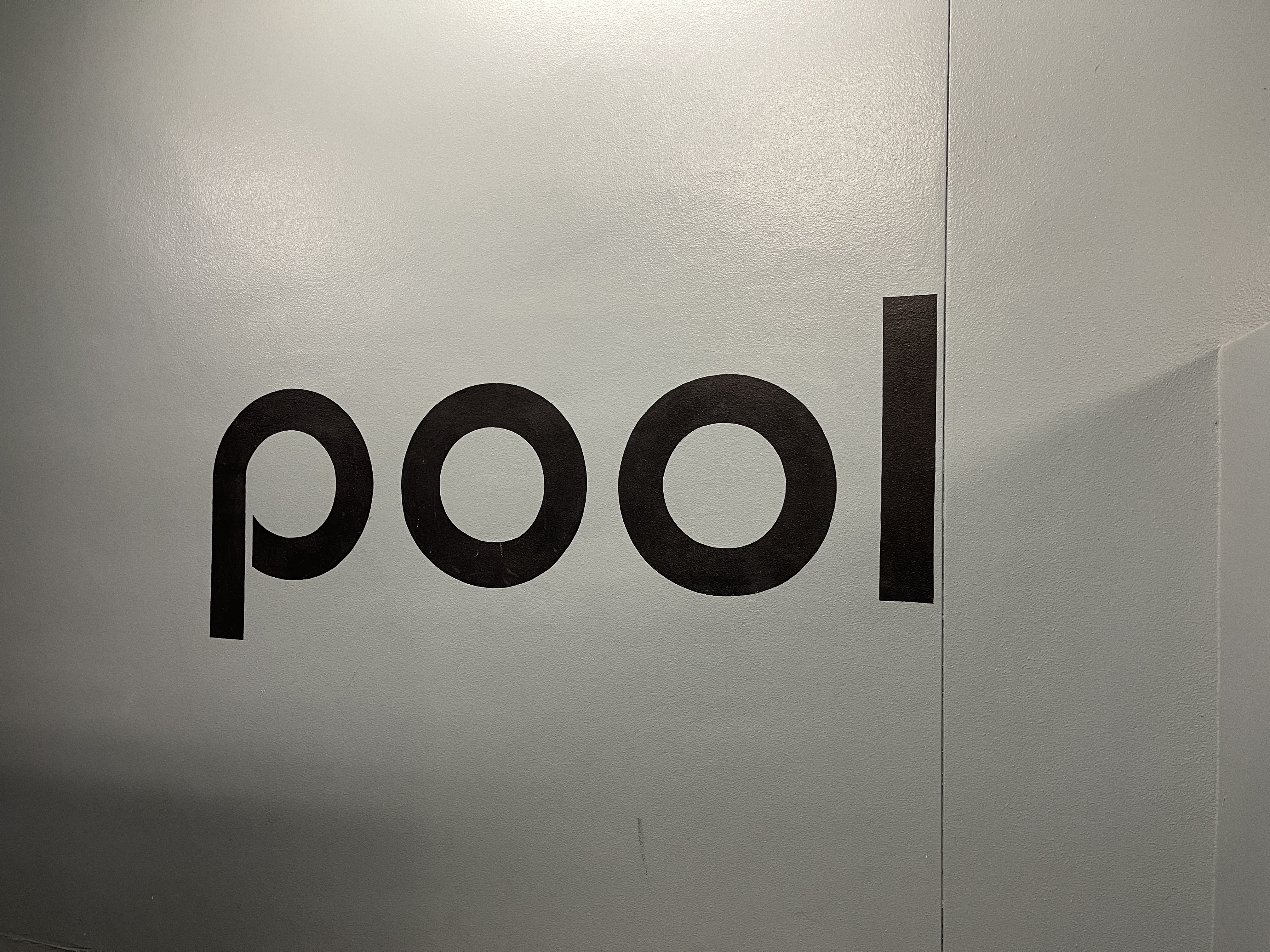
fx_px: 954
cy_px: 476
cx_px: 635
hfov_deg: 67.3
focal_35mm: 26
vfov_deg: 53.1
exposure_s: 1/60
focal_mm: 5.1
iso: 160
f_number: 1.6
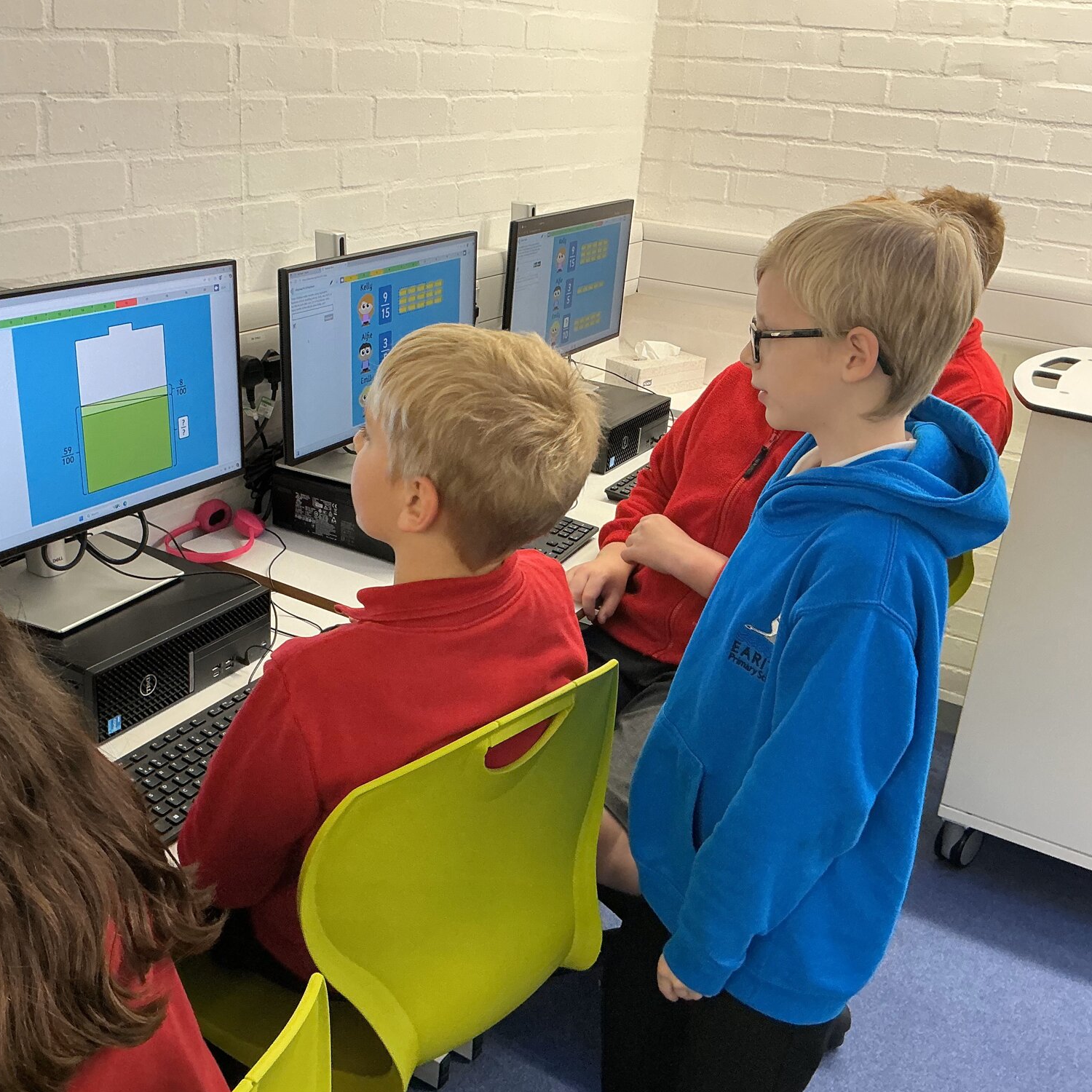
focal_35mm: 35
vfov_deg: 47.2
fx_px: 1249
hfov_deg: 47.2
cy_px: 536
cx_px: 496
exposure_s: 1/50
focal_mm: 3
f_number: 1.8
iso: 80
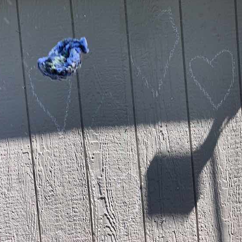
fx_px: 490
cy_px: 121
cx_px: 144
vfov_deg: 27.7
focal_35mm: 62
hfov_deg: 27.7
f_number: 2.4
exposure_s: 1/353
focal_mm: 6
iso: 16
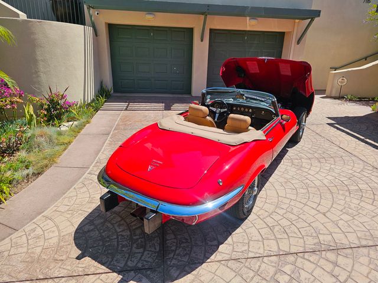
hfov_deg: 73.9
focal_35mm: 23
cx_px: 189
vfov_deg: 58.9
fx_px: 251
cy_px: 142
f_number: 1.7
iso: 10
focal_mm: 6.3
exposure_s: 1/836
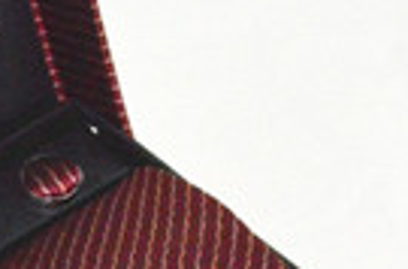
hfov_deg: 10.5
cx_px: 60
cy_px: 296
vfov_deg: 7.0
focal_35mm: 195
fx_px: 2201
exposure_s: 1/250
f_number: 25
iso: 6400
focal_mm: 35
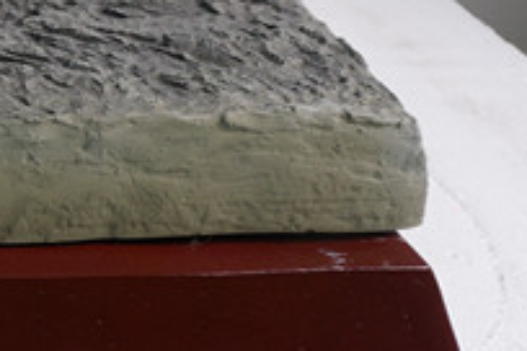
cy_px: 112
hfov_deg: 16.9
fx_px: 1376
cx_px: -491
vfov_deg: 14.5
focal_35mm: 94
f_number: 4
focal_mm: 16
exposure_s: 1/60
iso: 320
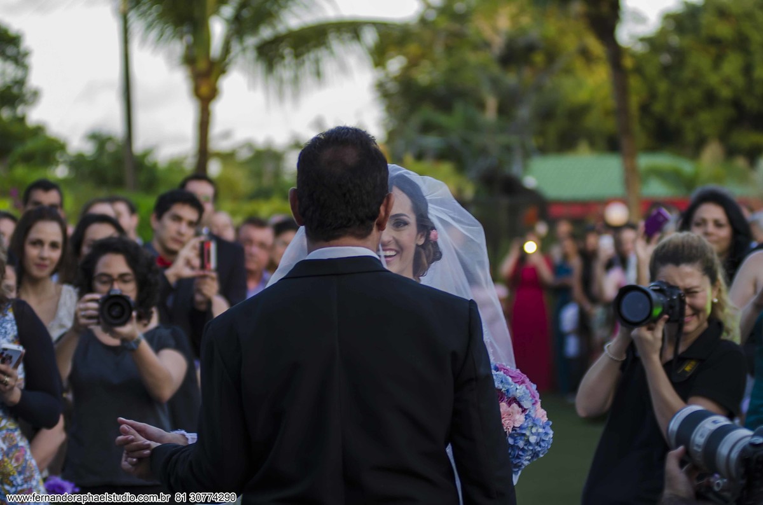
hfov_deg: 17.1
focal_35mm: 120
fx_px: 2537
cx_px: 382
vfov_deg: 11.4
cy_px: 252
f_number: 2.8
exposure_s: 1/100
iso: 200
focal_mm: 80
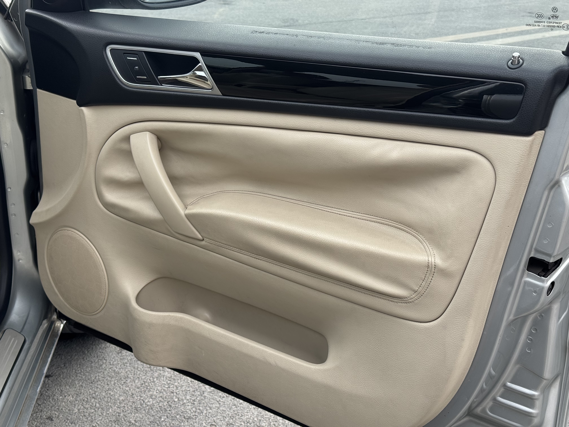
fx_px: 789
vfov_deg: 30.3
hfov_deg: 39.7
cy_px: 214
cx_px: 284
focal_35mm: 48
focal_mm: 6.76
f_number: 1.78
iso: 64
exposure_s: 1/939
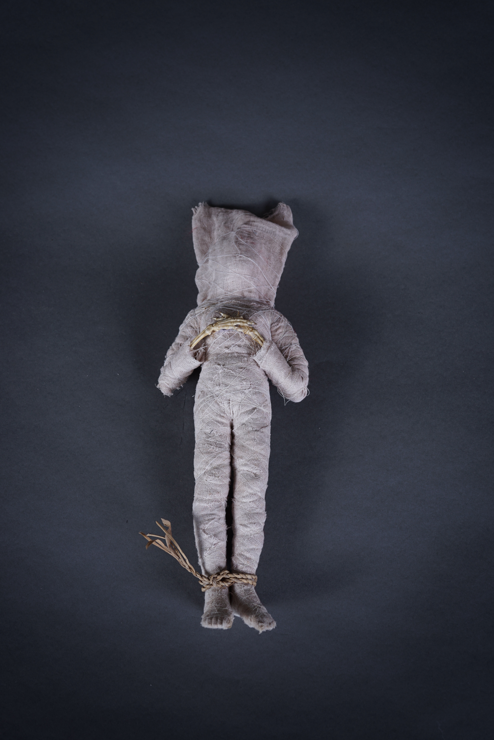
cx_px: 247
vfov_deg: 47.4
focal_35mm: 41
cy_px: 370
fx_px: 844
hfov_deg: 32.6
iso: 100
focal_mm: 41
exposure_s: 1/160
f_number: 7.1
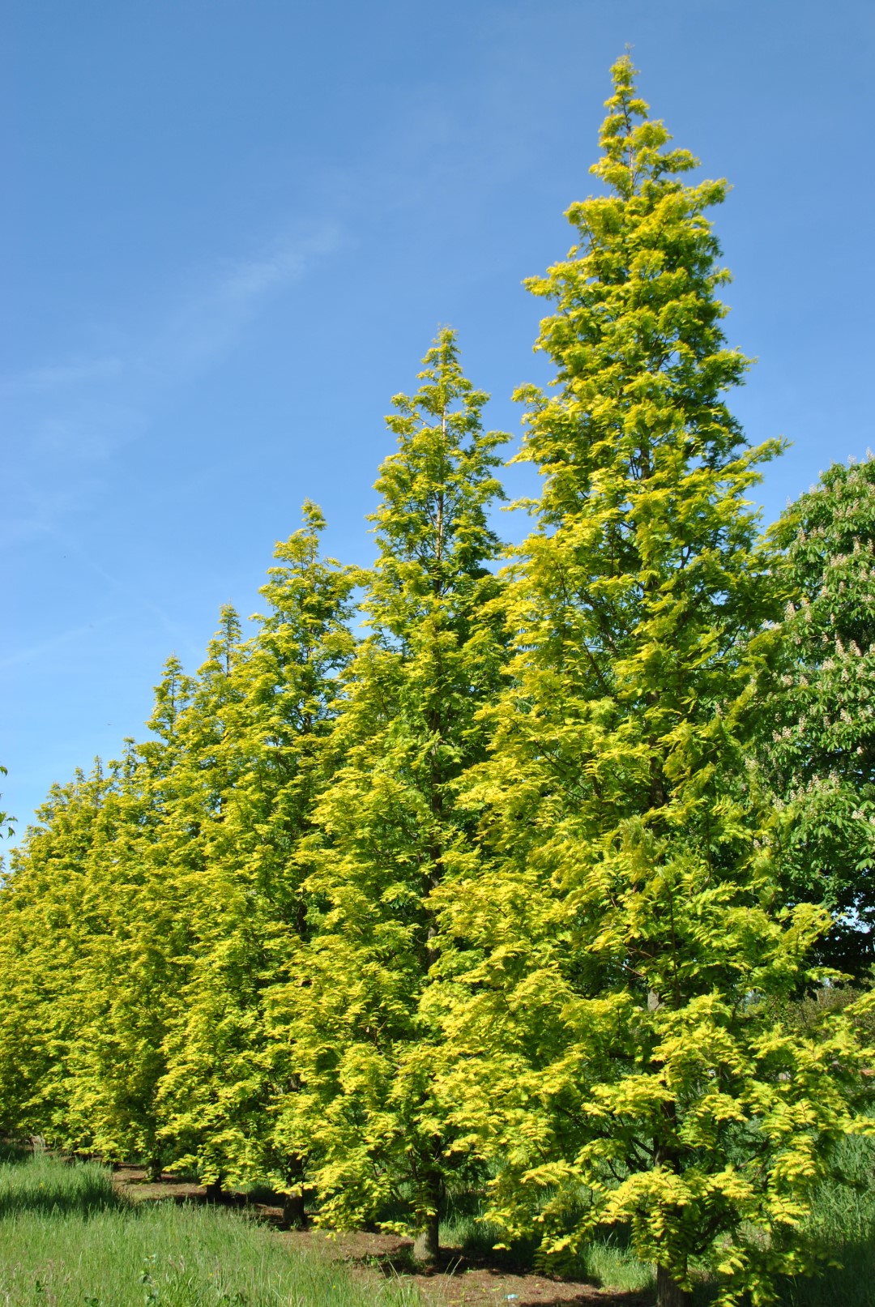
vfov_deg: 51.2
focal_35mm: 38
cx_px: 438
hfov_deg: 35.6
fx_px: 1363
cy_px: 654
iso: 100
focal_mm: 25
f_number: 8
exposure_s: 1/200
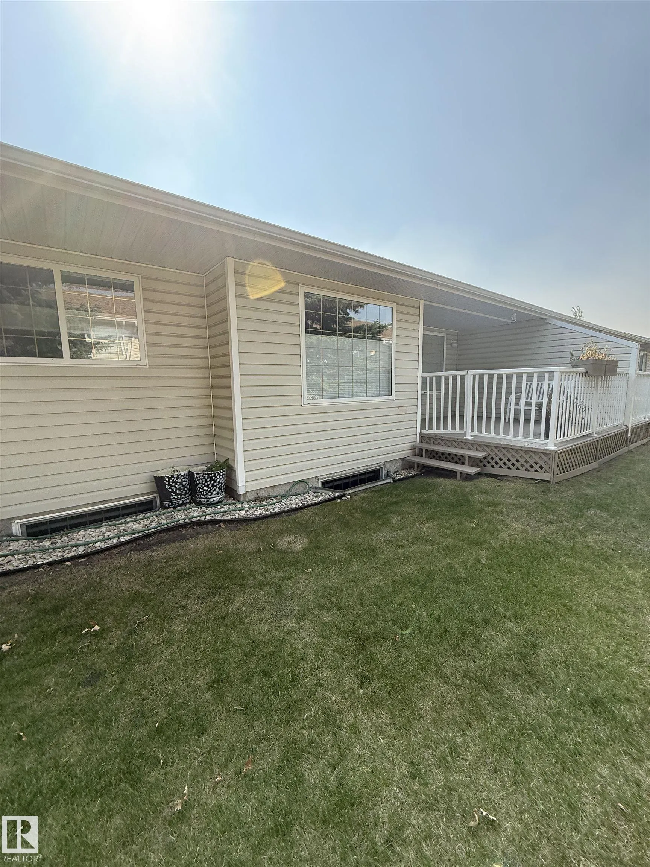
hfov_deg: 85.7
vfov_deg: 102.1
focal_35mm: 14
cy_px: 434
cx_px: 325
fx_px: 351
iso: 64
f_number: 2.2
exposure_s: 1/522
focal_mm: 2.22
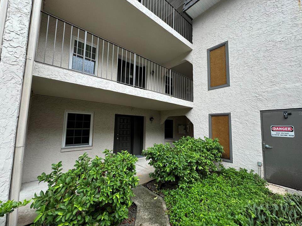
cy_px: 113
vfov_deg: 81.7
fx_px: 131
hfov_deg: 98.1
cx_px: 156
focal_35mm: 15
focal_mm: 2.22
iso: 125
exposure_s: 1/99
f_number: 2.2
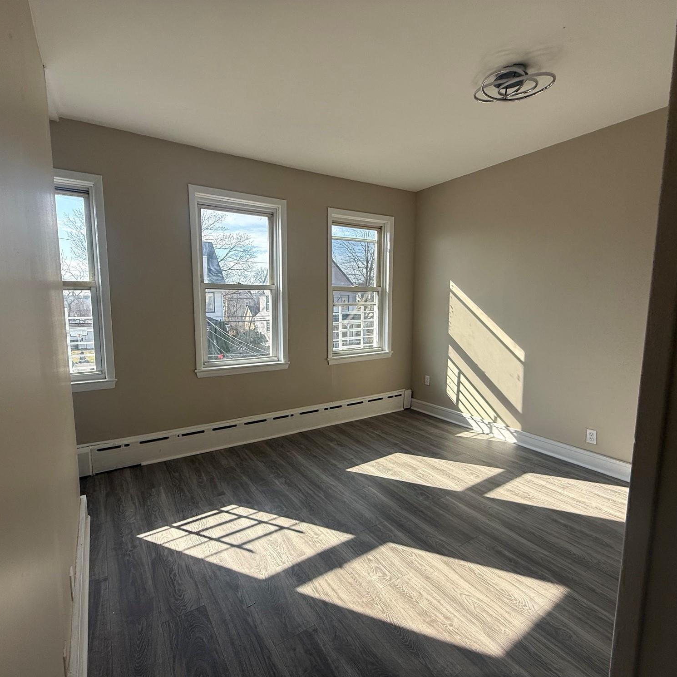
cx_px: 327
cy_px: 346
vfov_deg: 84.0
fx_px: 376
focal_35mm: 17
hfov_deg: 83.9
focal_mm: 2.22
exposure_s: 1/701
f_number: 2.2
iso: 64
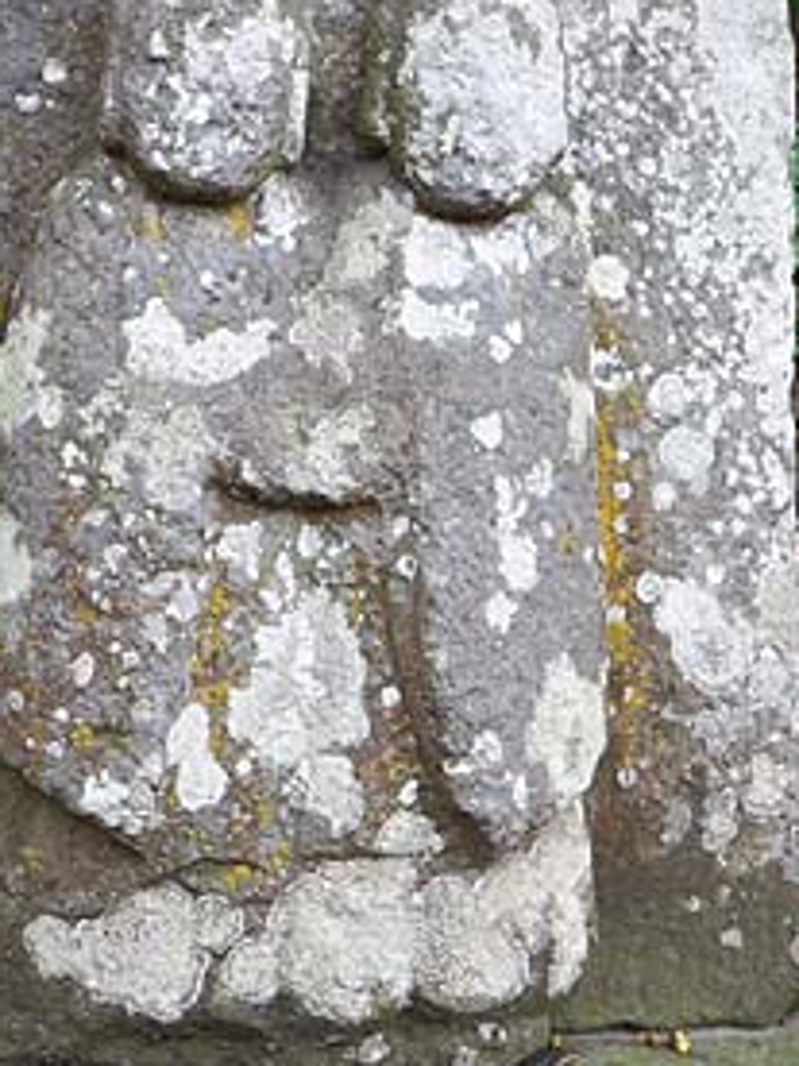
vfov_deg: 24.7
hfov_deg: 18.6
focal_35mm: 79
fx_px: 2431
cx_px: 297
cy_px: 429
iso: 80
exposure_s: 1/30
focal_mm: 6.4
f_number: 3.9
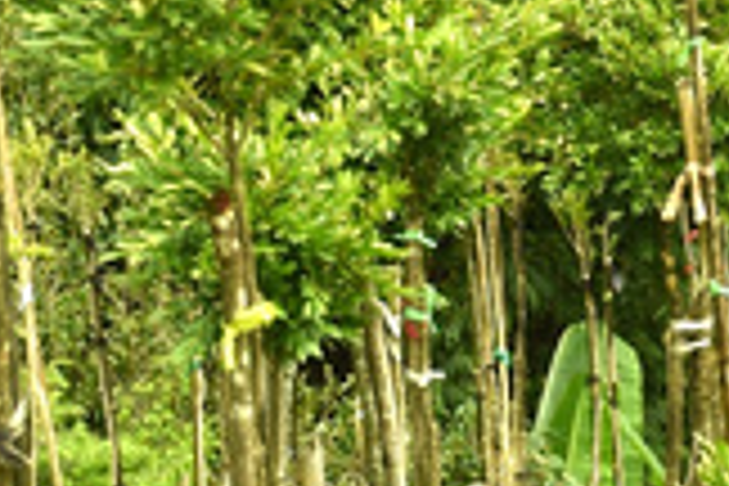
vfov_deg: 3.6
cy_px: 194
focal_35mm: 377
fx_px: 7634
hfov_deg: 5.4
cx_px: 1053
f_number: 5
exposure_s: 1/125
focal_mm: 34
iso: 100
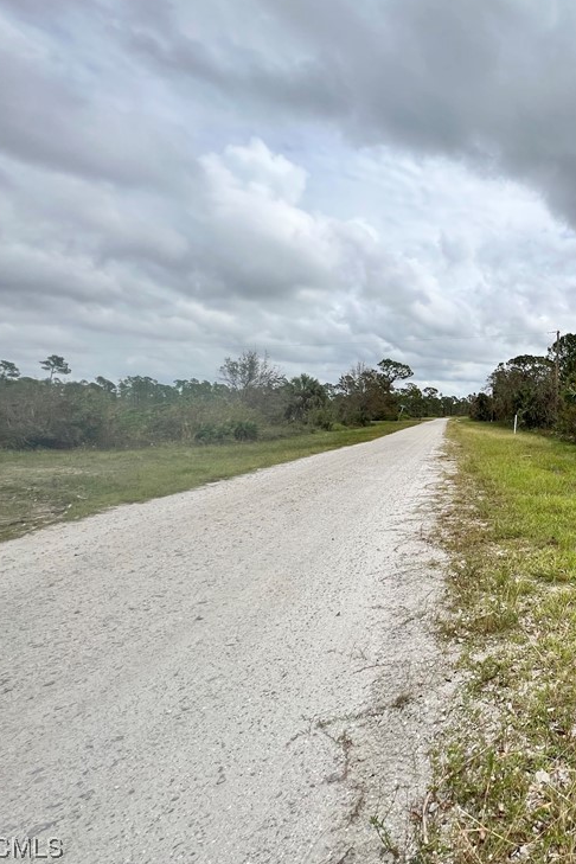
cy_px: 418
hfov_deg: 53.2
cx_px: 556
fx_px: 456
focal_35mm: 19
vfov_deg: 86.9
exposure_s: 1/2660
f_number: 1.8
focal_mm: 1.57
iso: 32
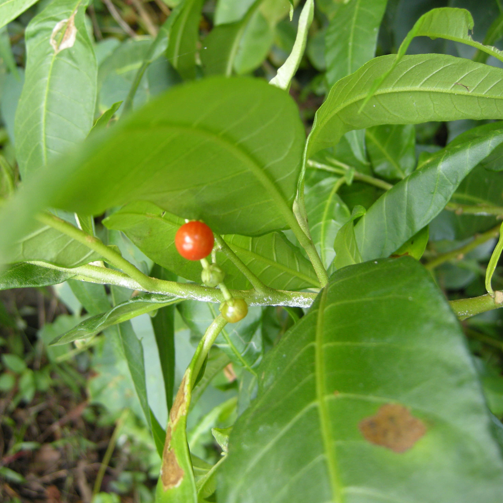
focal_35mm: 42
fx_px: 690
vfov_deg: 40.0
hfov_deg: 40.0
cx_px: 229
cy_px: 249
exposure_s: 1/50.5
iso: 87
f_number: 2.7
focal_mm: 7.5
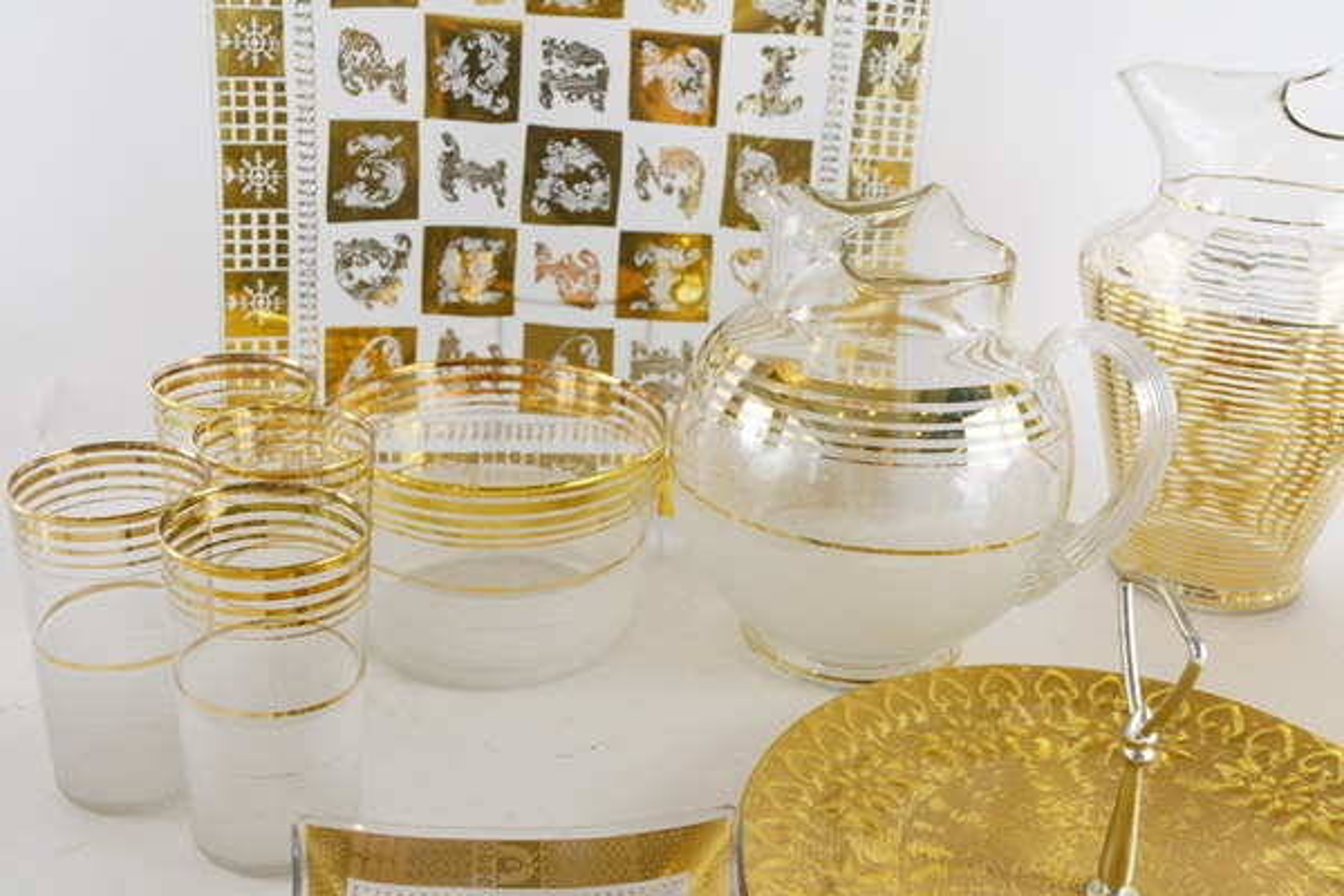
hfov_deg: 53.1
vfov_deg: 36.9
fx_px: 1344
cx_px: 672
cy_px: 448
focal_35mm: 36
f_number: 5.6
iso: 280
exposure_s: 1/125
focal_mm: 24
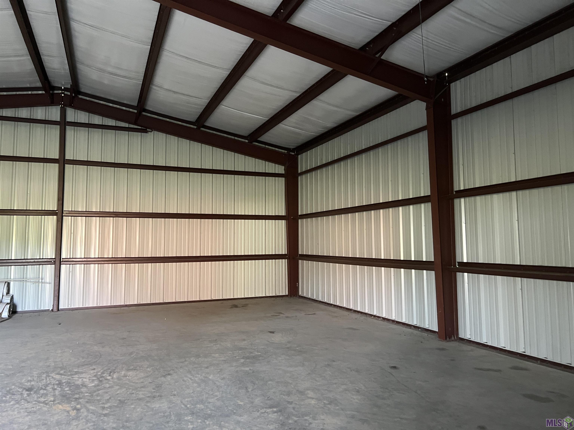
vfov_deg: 53.1
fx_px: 431
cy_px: 215
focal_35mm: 26
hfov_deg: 67.3
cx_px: 287
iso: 500
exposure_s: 1/51
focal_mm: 5.7
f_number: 1.5
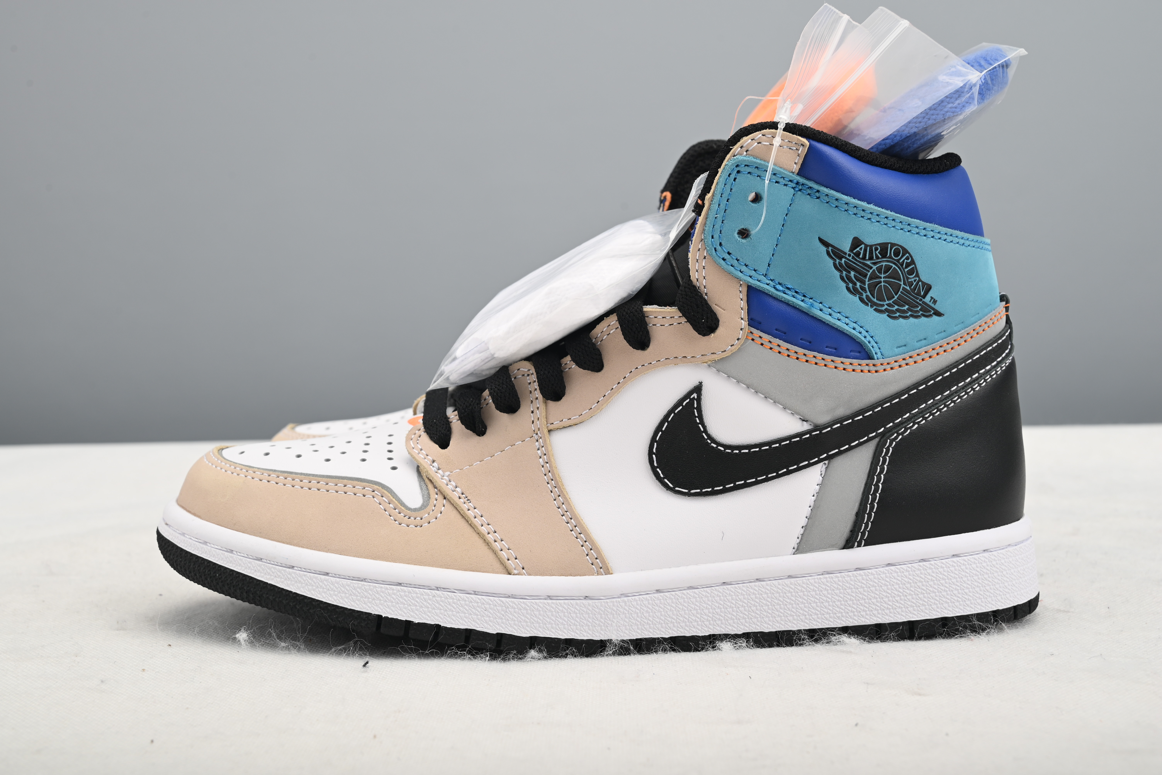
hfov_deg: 42.7
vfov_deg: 29.3
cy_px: 388
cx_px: 581
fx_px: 1485
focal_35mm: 46
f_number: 11
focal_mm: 46
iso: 100
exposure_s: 1/200
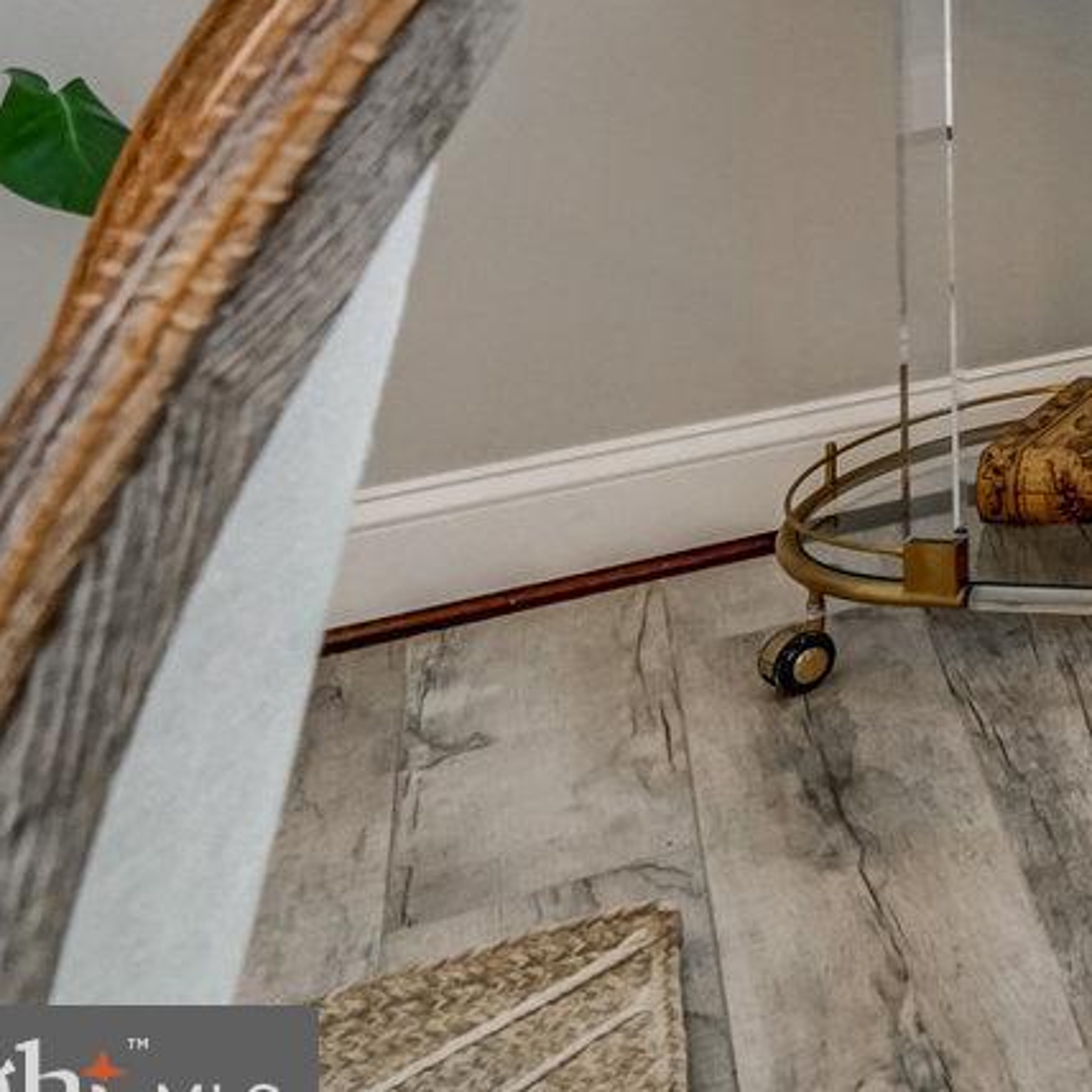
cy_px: -550
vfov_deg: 22.0
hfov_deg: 16.8
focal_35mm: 65
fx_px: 2320
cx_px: 2365
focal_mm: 16
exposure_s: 1/40
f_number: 8
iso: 1250
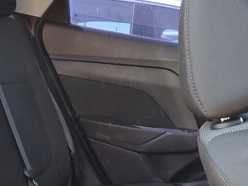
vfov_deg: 21.0
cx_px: 92
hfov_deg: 28.1
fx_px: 494
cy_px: 152
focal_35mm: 69
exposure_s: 1/120
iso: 96
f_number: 1.5
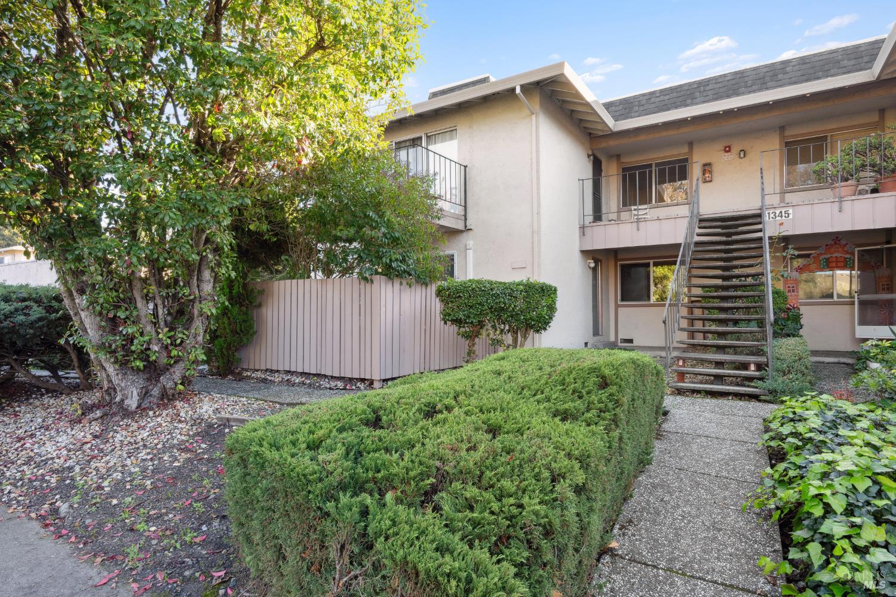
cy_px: 298
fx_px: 485
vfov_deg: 63.2
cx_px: 448
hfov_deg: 85.4
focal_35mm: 20
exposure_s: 1/25
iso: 250
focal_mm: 19.5
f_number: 9
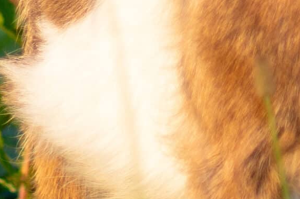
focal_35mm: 735
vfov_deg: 1.9
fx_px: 6121
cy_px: -65
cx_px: 571
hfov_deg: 2.8
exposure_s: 1/160
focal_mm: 70
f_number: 4
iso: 200
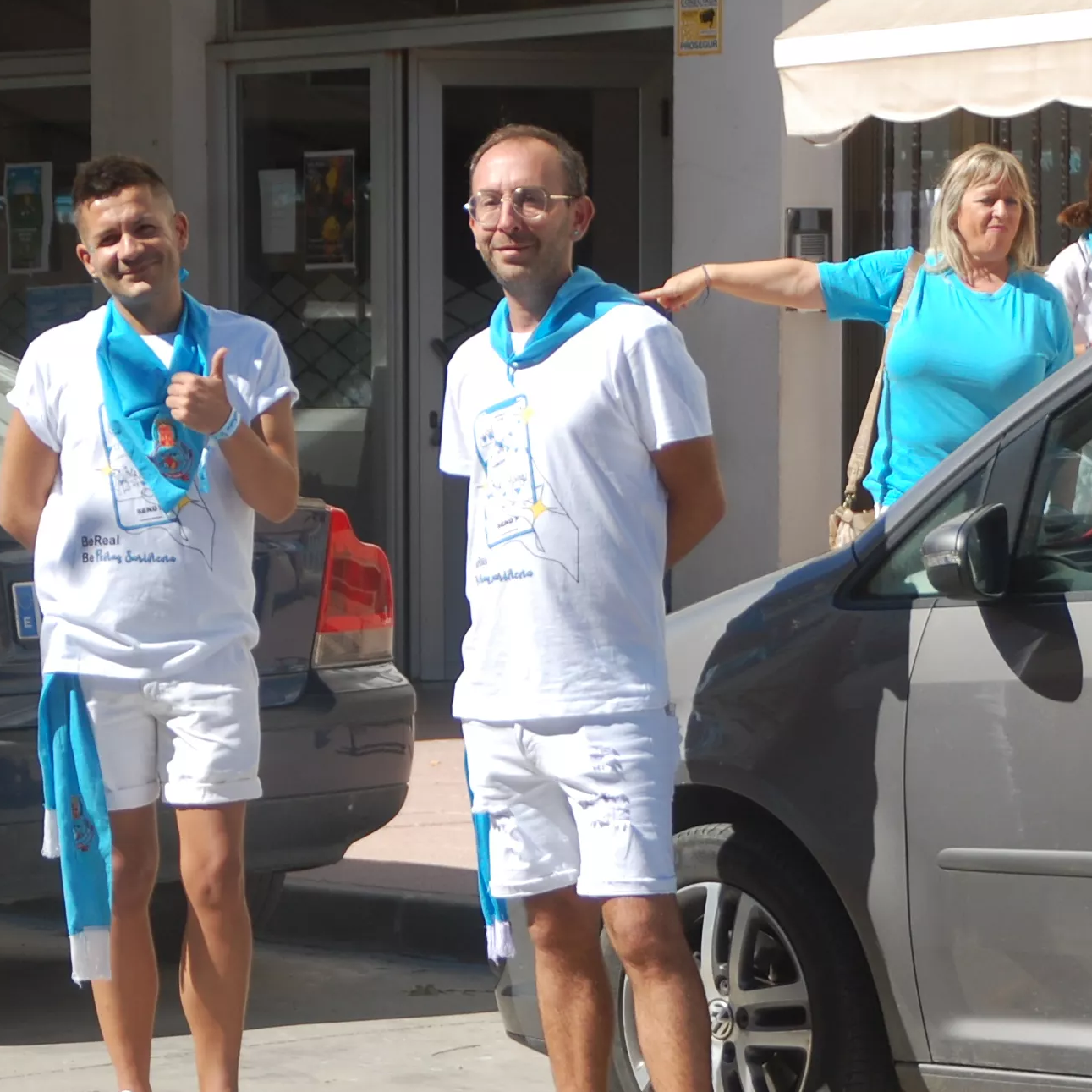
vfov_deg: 9.5
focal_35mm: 184
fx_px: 6567
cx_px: 416
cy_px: 744
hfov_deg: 9.5
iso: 200
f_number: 7.1
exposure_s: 1/800
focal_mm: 62
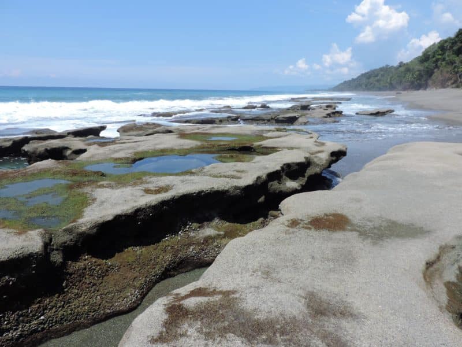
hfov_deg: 71.6
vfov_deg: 56.8
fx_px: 320
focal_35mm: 24
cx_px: 231
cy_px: 174
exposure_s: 1/1250
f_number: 3
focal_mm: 4.3
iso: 80
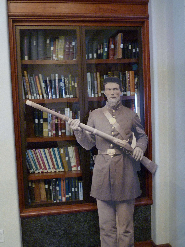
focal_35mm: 39
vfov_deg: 47.9
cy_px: 124
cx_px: 92
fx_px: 278
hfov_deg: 36.8
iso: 400
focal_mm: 6.9
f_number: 3.7
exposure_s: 1/4
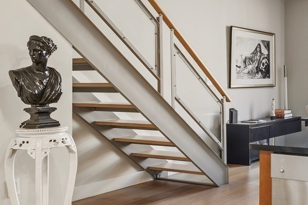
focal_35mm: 46
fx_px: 393
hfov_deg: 35.7
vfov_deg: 29.1
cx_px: 347
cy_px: 78
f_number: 8
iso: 100
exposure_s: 1/1.25
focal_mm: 14
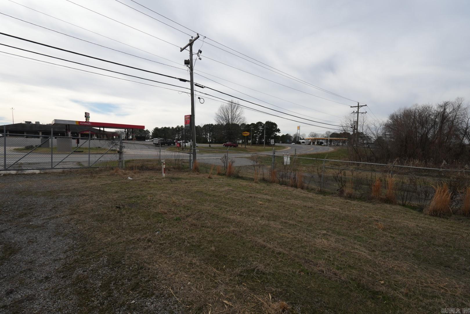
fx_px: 209
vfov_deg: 73.7
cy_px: 157
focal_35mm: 16
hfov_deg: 96.7
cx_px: 235
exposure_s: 1/2000
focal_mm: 16
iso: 400
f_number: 5.6
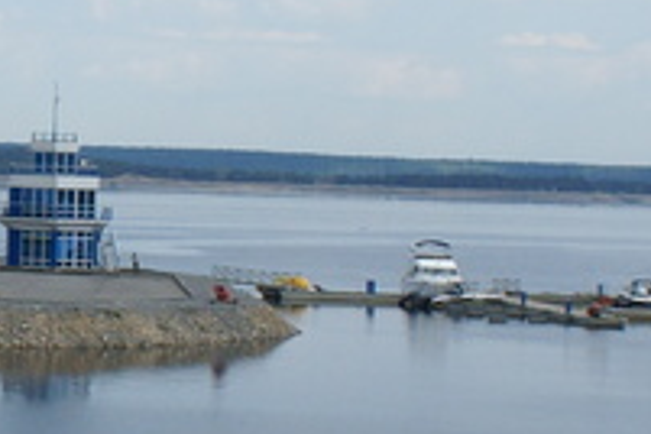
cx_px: -327
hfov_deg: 11.7
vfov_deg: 8.2
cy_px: 152
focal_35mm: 168
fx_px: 3038
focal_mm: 22
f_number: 8
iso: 200
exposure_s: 1/640
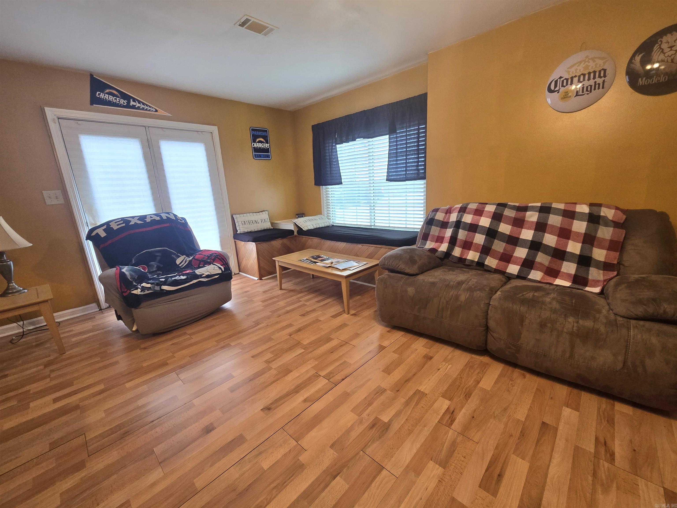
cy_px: 254
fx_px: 254
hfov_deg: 106.2
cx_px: 338
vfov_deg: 89.9
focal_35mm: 13
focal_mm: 2.2
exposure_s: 1/60.2
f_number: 2.2
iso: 160
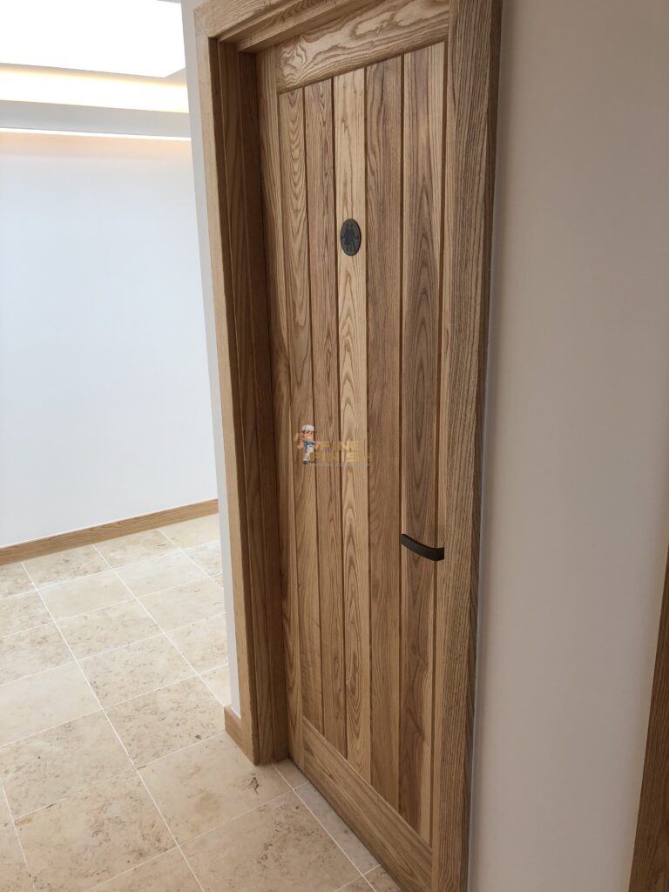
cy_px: 446
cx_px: 334
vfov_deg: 63.4
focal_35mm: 28
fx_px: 722
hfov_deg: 49.7
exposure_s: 1/131
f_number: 1.8
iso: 20
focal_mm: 4
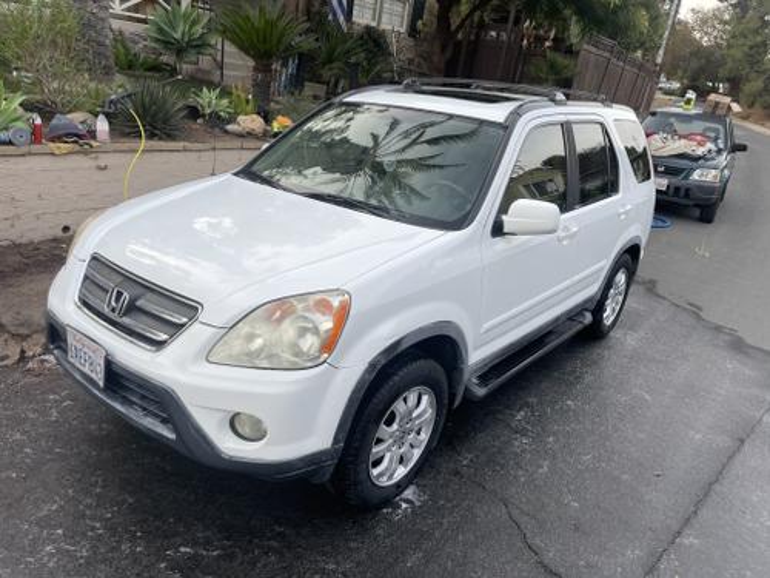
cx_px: 385
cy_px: 289
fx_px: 578
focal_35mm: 26
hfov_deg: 67.3
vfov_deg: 53.1
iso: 32
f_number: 1.6
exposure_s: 1/205
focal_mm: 4.2
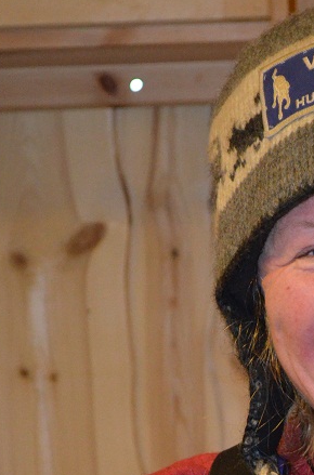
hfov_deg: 6.4
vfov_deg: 9.6
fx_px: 2808
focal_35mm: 213
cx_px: 373
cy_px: 479
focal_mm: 55
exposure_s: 1/60
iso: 3200
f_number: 5.6
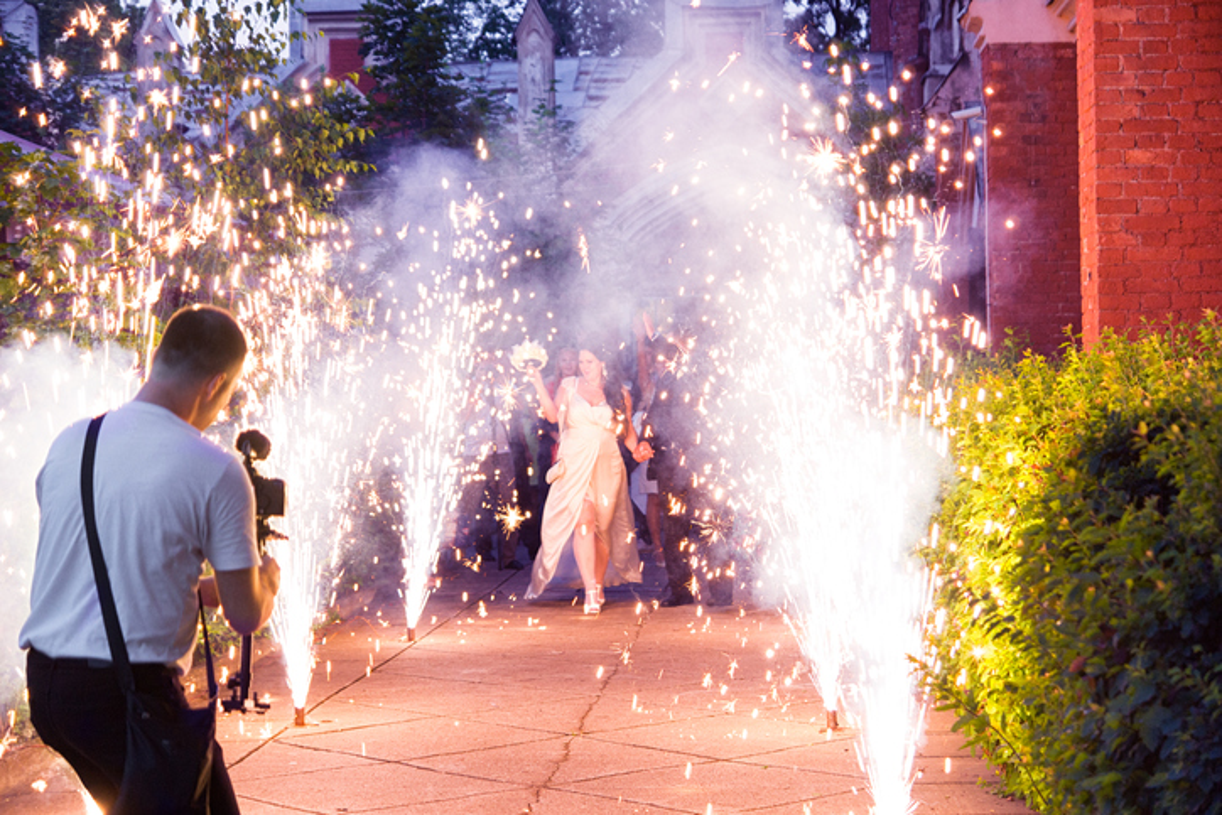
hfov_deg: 27.0
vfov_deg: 18.2
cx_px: 611
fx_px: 2546
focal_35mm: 75
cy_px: 408
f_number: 2.8
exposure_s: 1/90
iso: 500
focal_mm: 50
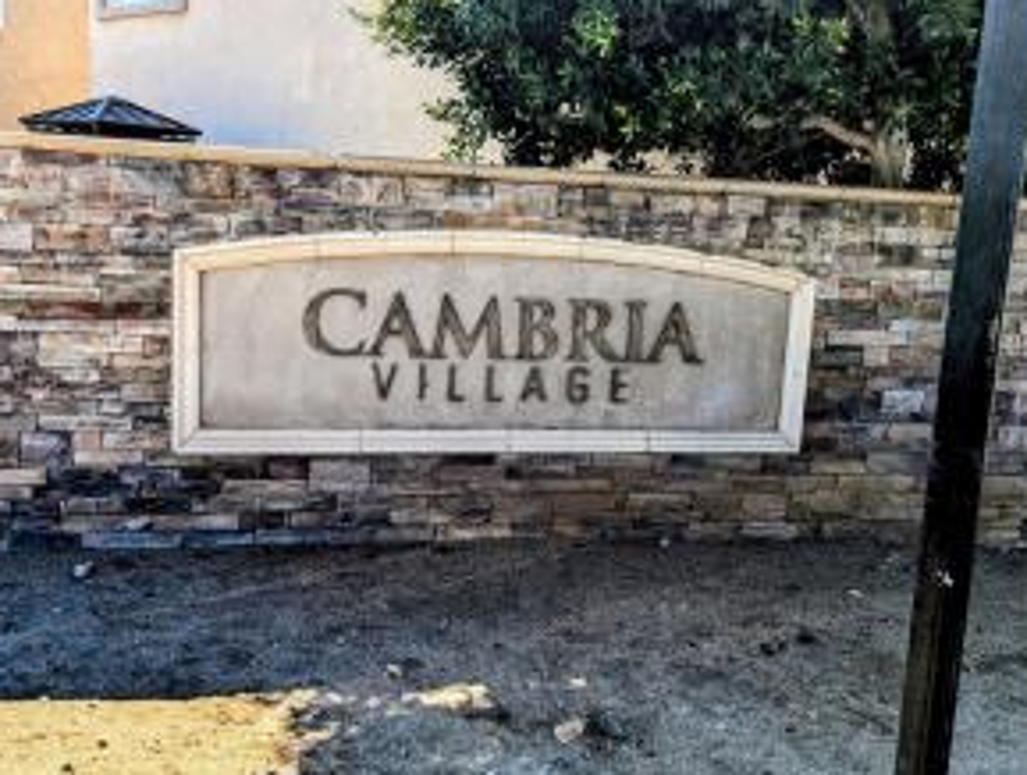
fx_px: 981
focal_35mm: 33
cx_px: 526
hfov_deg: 55.2
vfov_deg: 43.0
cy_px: 352
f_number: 1.85
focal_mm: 6.81
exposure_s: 1/1179
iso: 44
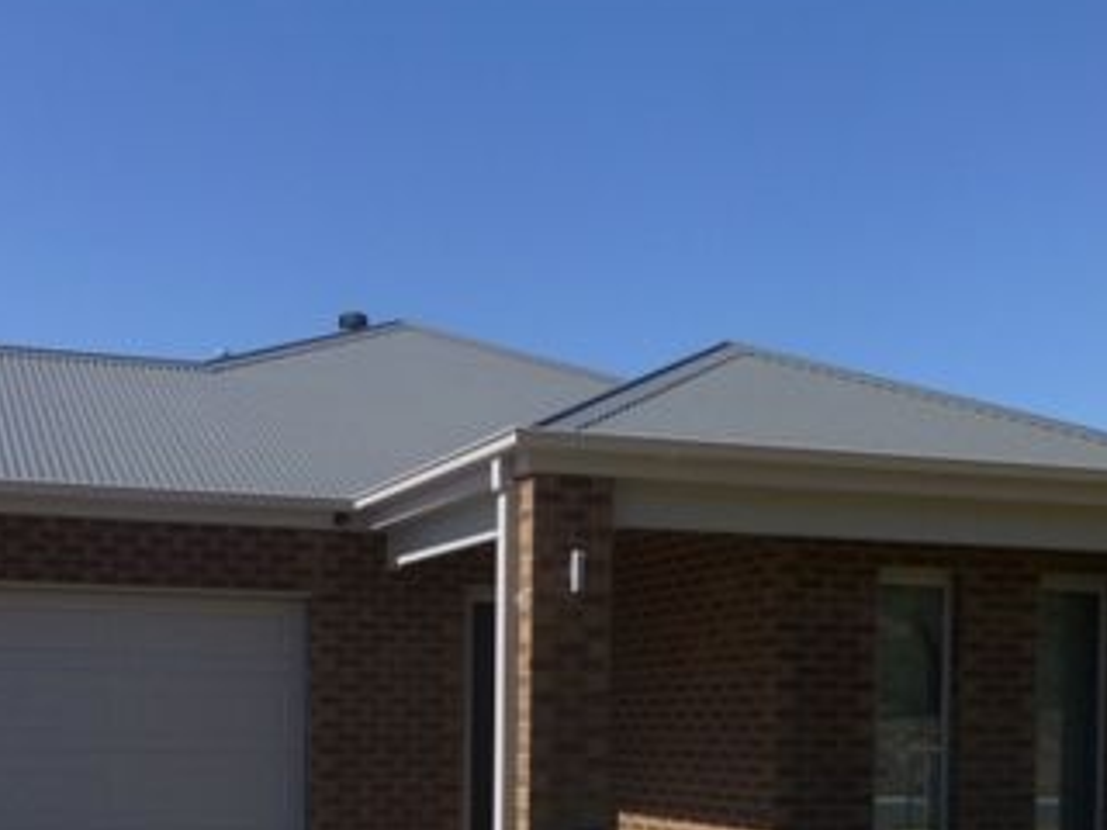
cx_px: 422
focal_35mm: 48
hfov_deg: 39.4
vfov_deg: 28.8
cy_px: 782
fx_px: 1535
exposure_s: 1/1600
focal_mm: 4.3
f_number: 3.3
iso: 100
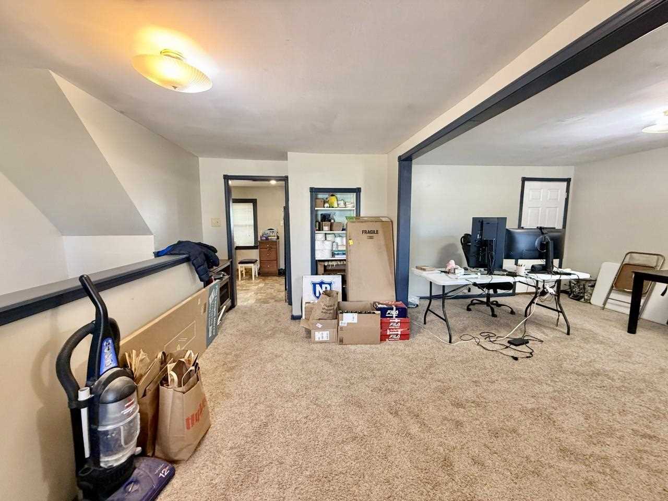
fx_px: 270
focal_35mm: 14
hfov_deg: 102.1
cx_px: 334
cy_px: 250
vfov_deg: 85.7
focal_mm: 2.22
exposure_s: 1/60
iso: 320
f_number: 2.2
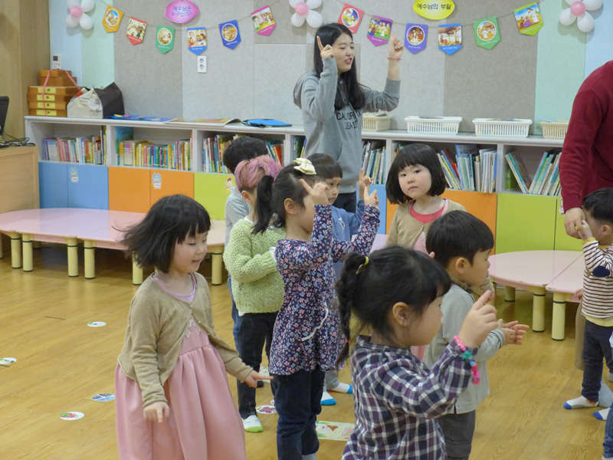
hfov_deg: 32.2
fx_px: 1063
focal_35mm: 60
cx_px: 306
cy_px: 230
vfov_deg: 24.4
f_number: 2
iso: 800
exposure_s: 1/400
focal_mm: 11.8
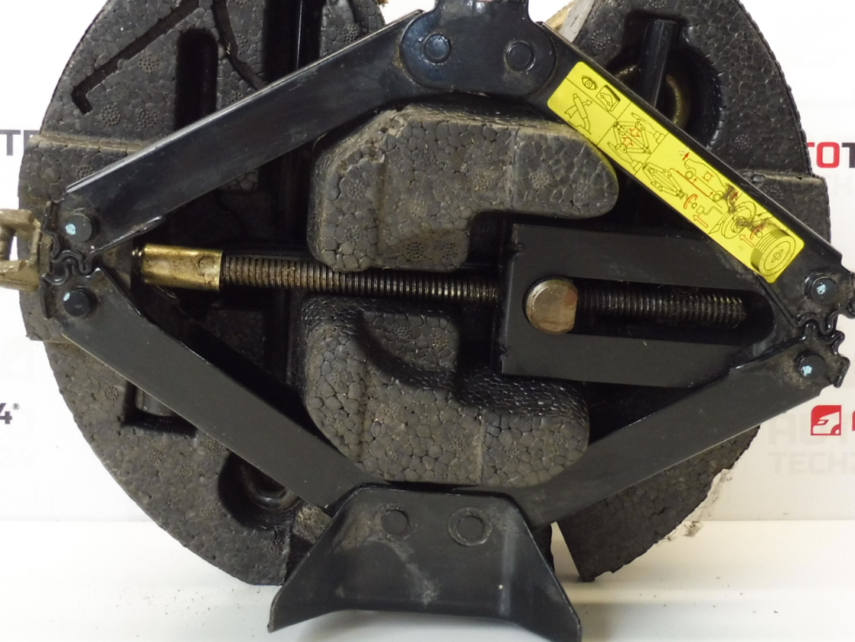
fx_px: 1087
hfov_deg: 42.9
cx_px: 445
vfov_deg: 32.9
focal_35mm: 44
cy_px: 307
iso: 200
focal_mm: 4.3
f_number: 3.5
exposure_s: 1/60
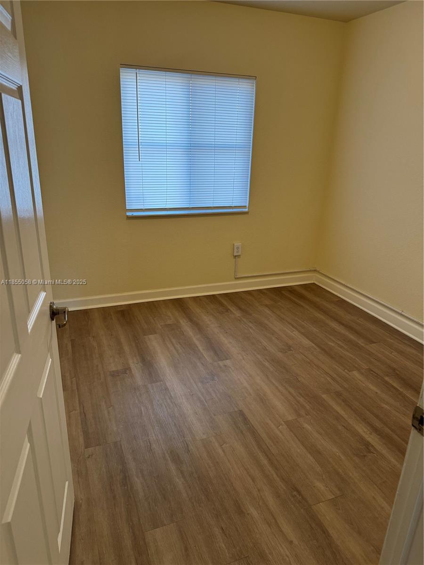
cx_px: 212
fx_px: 392
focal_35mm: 24
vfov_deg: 71.6
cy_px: 282
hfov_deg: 56.8
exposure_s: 1/60
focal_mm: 6.76
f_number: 1.78
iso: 160
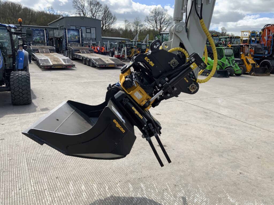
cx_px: 137
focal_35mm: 29
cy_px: 102
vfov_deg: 48.2
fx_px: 230
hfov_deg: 61.7
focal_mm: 3
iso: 16
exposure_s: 1/1221
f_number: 1.8
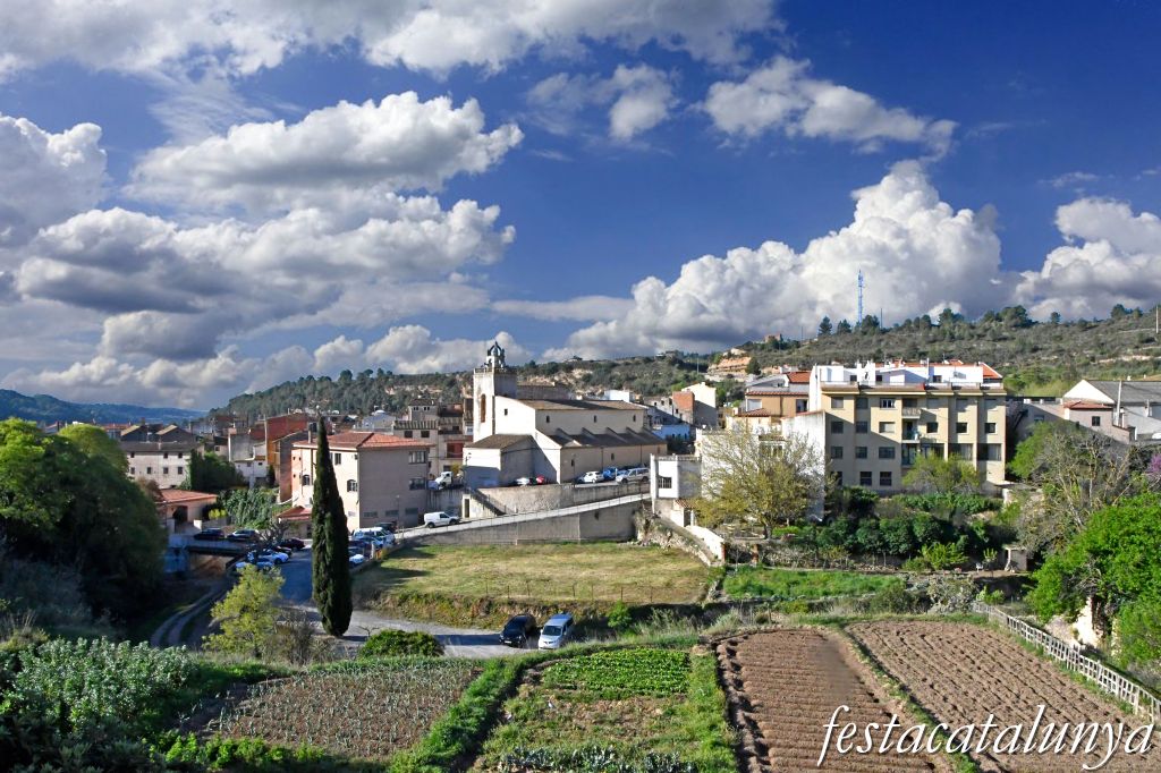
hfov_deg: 67.4
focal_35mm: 27
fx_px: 870
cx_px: 580
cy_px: 386
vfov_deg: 47.9
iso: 2500
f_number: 20
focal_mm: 18
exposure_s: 1/1600
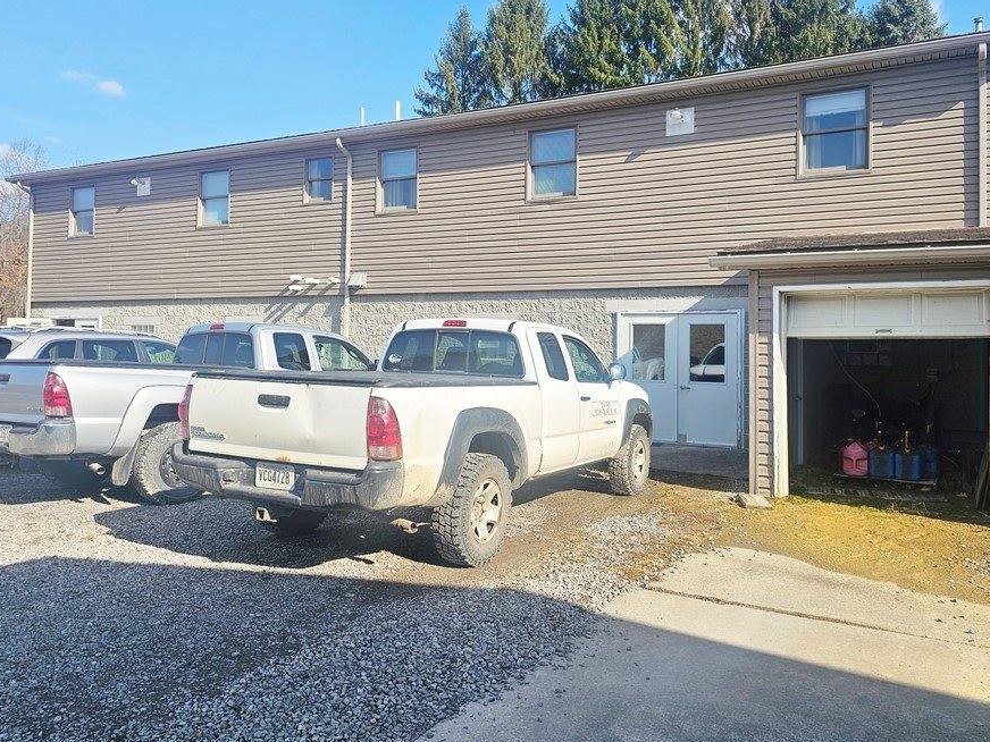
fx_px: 772
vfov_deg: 51.2
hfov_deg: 65.2
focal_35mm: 27
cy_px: 328
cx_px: 535
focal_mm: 6.3
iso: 10
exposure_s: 1/715
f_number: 1.7
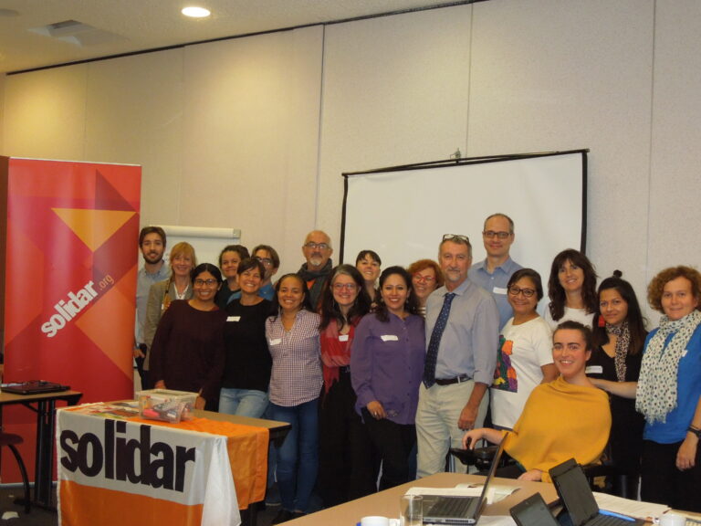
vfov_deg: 33.6
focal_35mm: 43
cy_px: 263
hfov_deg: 43.9
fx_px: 871
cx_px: 350
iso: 800
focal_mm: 7.8
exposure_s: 1/30
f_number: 3.9
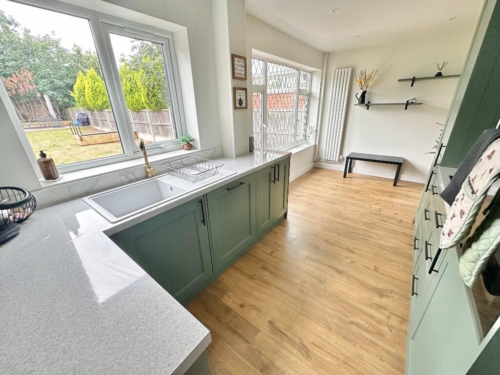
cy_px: 188
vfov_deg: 85.7
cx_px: 250
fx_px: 202
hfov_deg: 102.1
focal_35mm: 14
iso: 250
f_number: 2.2
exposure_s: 1/99
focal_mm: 2.22
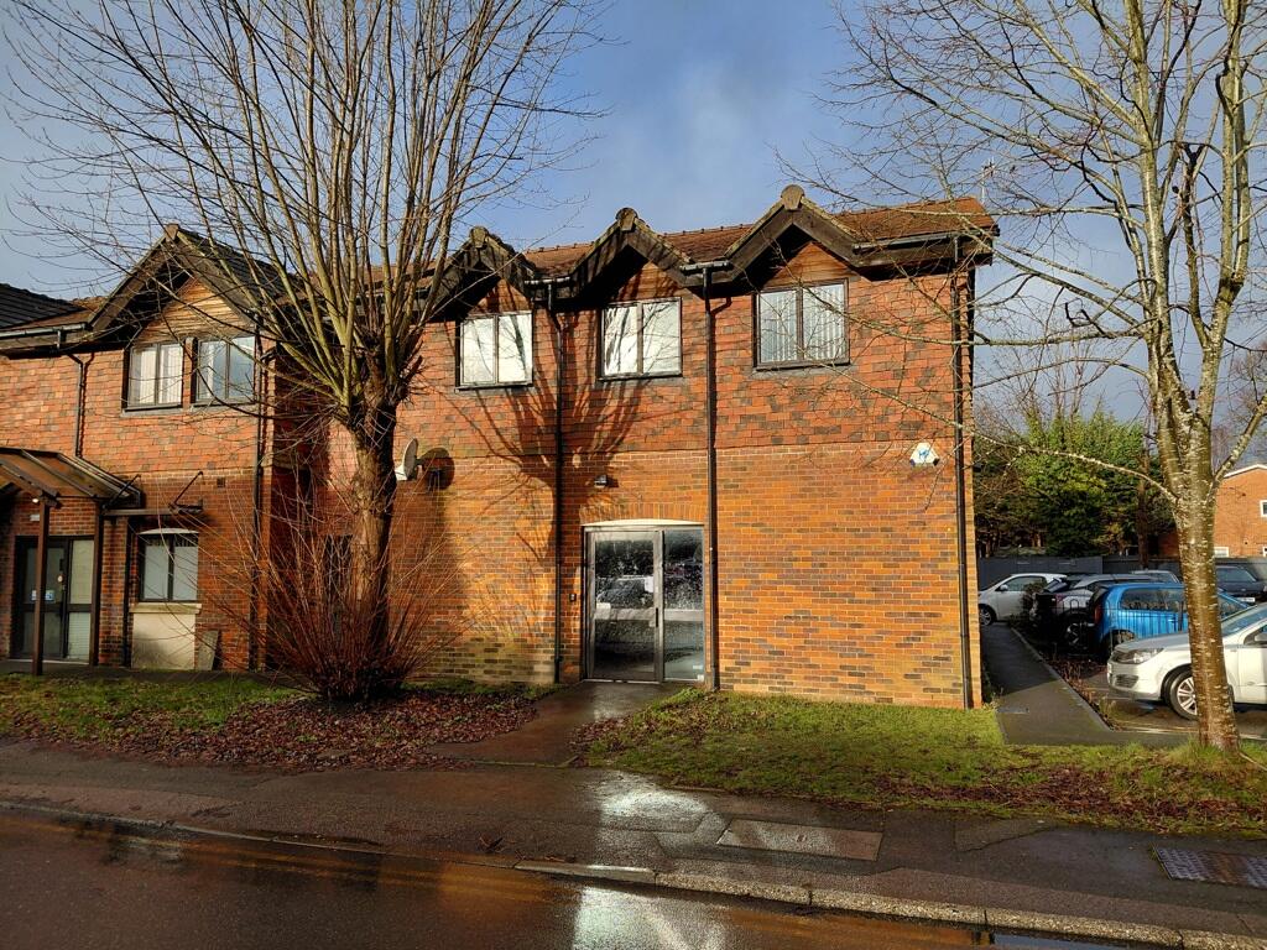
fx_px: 915
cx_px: 634
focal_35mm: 25
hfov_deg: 69.4
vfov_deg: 54.9
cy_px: 475
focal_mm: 4.69
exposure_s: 1/1352
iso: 50
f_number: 1.8
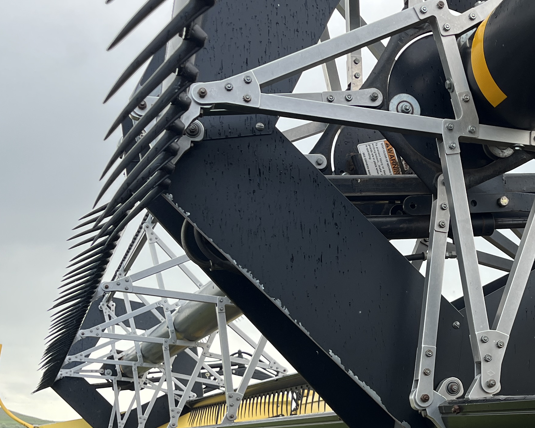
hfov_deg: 31.5
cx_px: 438
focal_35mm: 58
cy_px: 318
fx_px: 918
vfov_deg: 25.9
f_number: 1.6
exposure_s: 1/816
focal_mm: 5.1
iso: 50
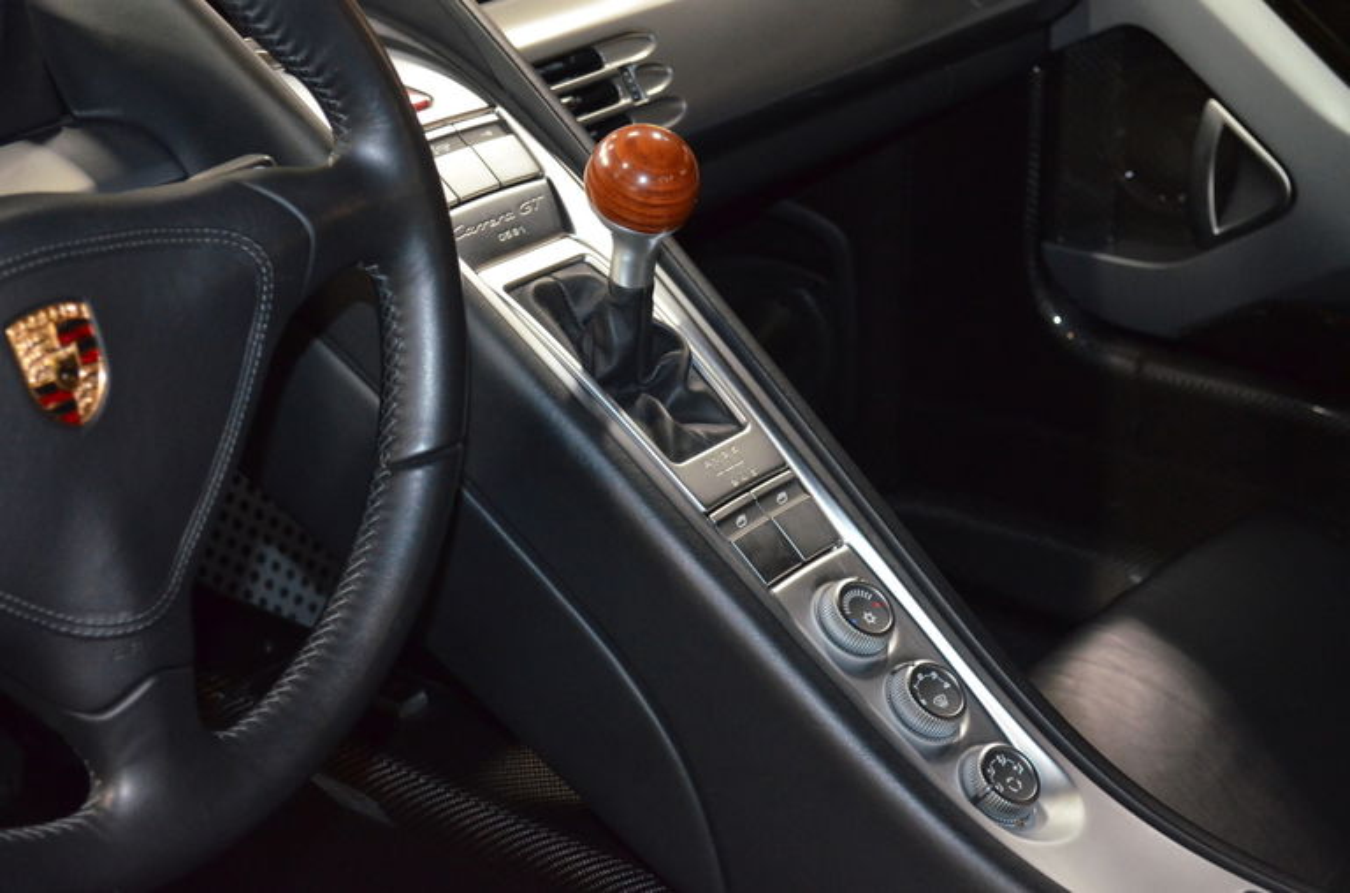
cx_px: 675
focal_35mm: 63
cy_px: 446
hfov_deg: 32.0
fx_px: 2357
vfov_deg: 21.5
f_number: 5.3
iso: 3200
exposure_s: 1/60
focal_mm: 42
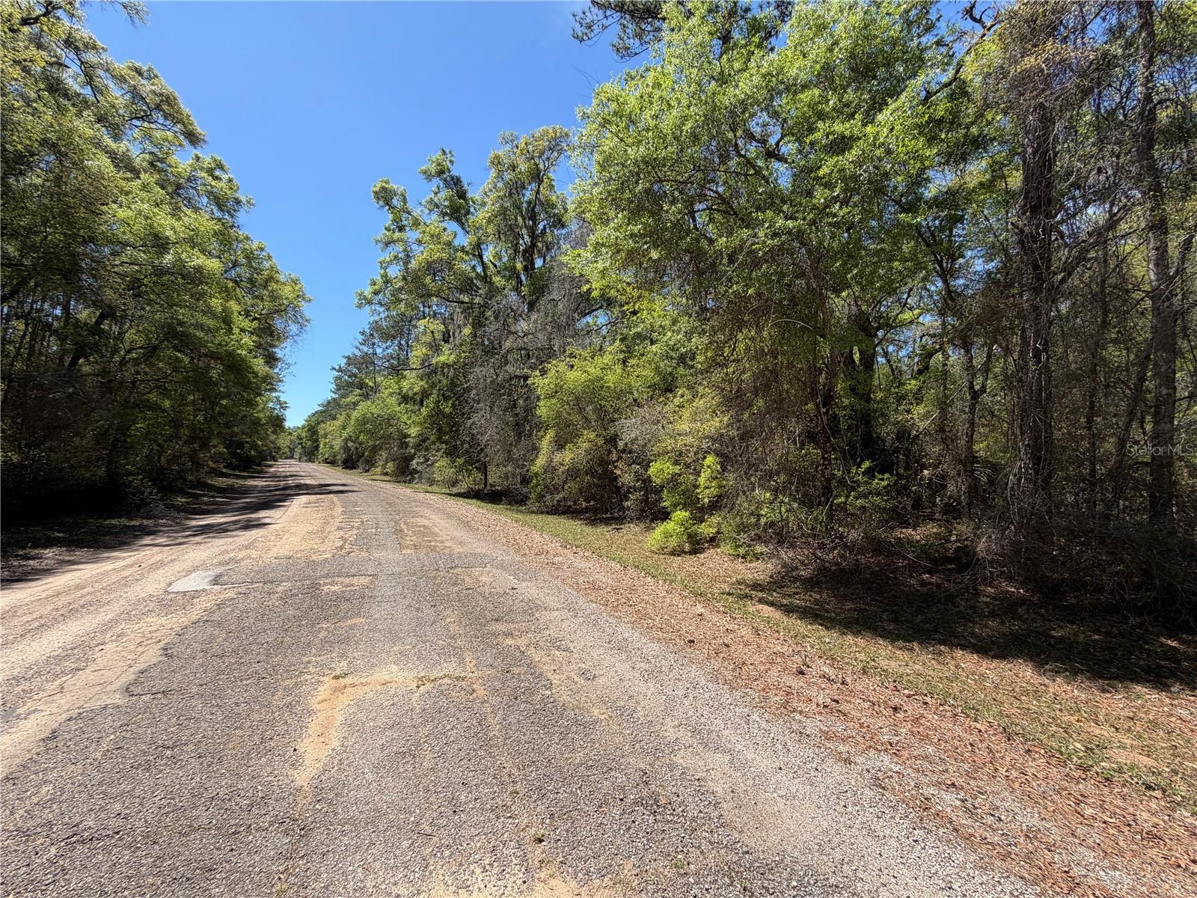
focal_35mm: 14
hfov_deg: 102.1
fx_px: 484
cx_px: 598
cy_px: 449
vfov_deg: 85.7
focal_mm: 2.22
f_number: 2.2
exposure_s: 1/770
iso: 32
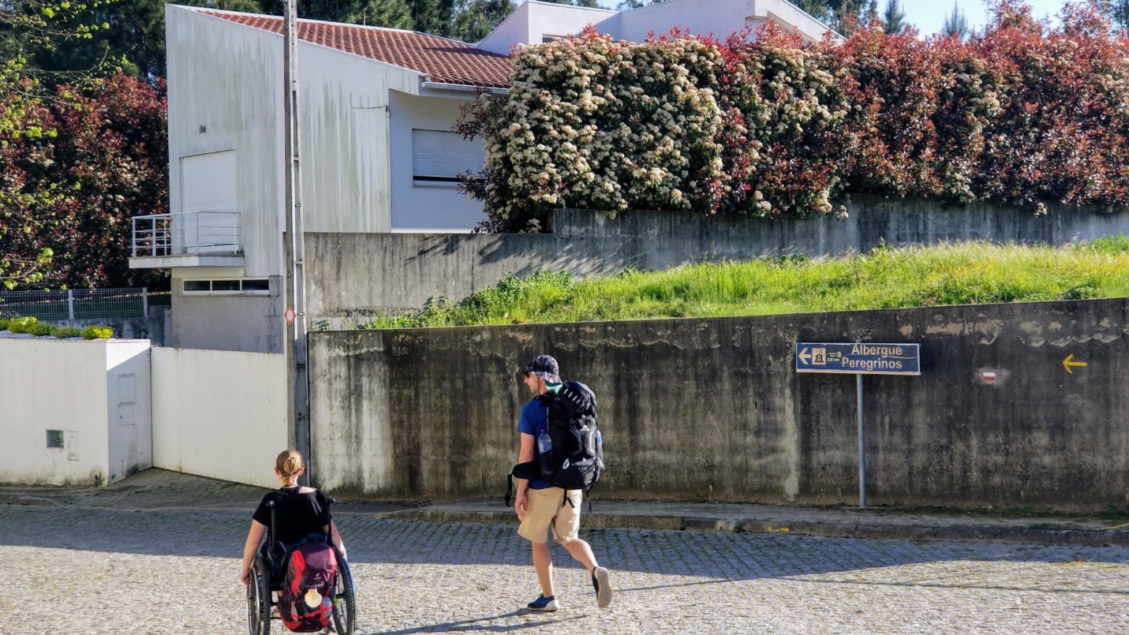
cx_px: 563
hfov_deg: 36.6
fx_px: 1706
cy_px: 329
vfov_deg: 21.1
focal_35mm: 57
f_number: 2.4
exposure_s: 1/430
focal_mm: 6
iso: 25
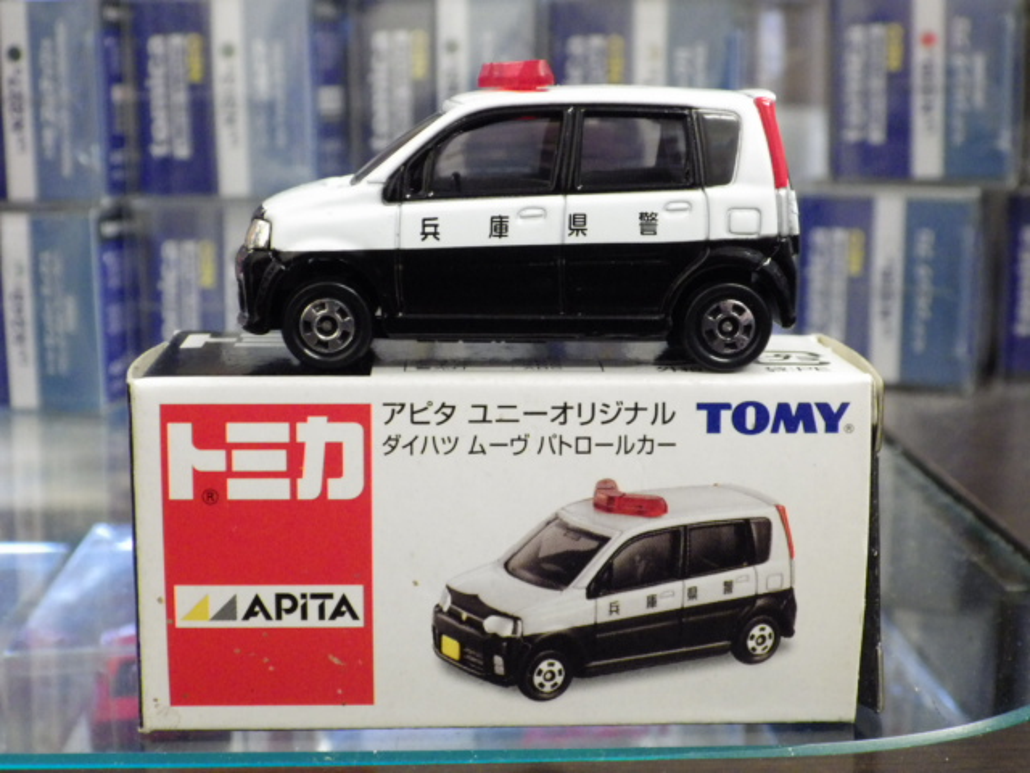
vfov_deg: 24.8
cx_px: 515
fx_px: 1756
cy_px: 386
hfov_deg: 32.7
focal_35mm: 59
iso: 800
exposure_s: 1/30
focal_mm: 10.7
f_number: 4
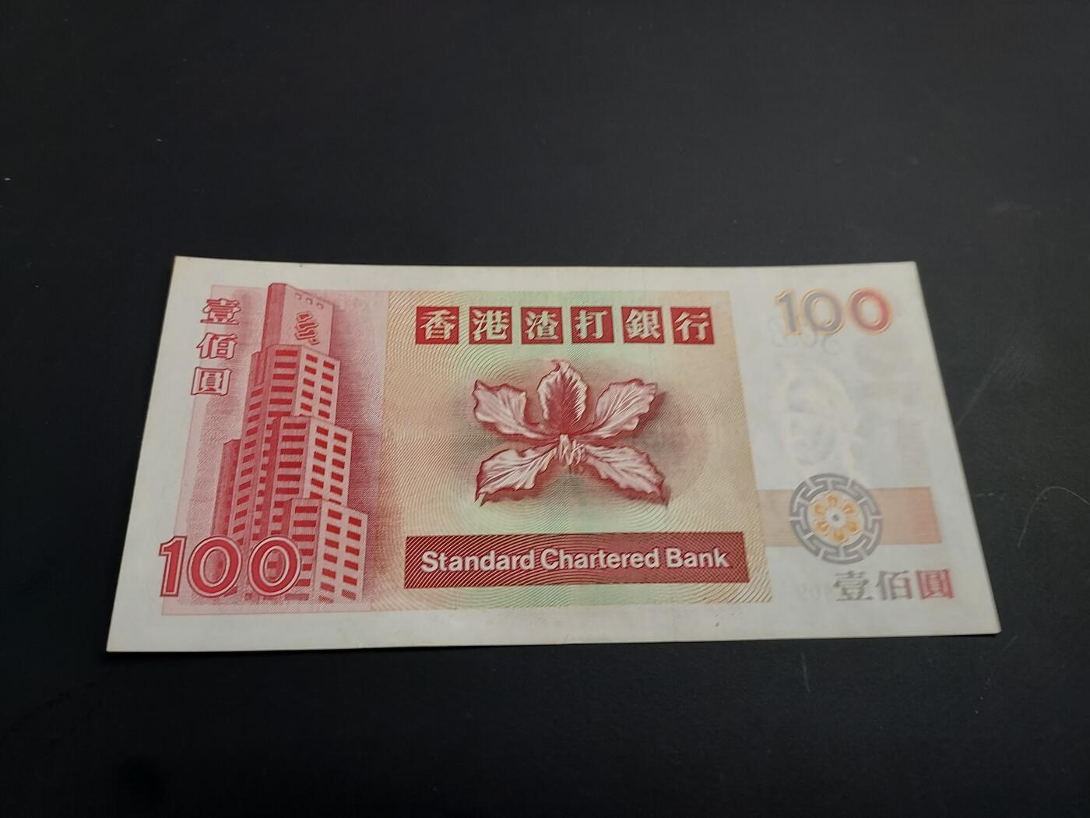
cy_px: 409
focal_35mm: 24
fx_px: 756
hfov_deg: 71.6
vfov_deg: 56.8
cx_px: 545
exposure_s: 1/50
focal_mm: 4.6
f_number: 1.8
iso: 64
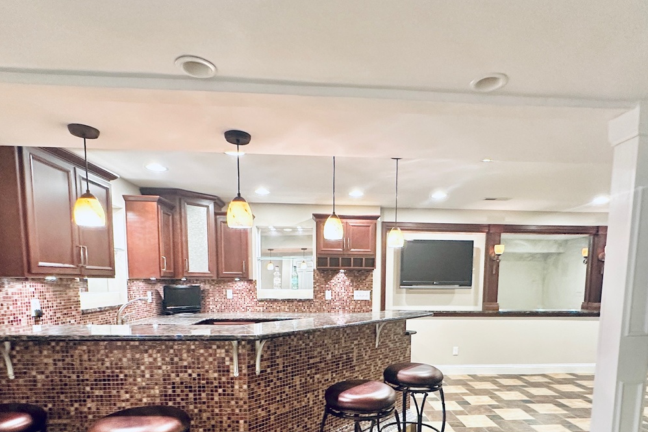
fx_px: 378
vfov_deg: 56.8
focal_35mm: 21
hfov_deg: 81.1
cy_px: 319
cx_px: 349
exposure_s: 1/60
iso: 500
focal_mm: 2.22
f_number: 2.2
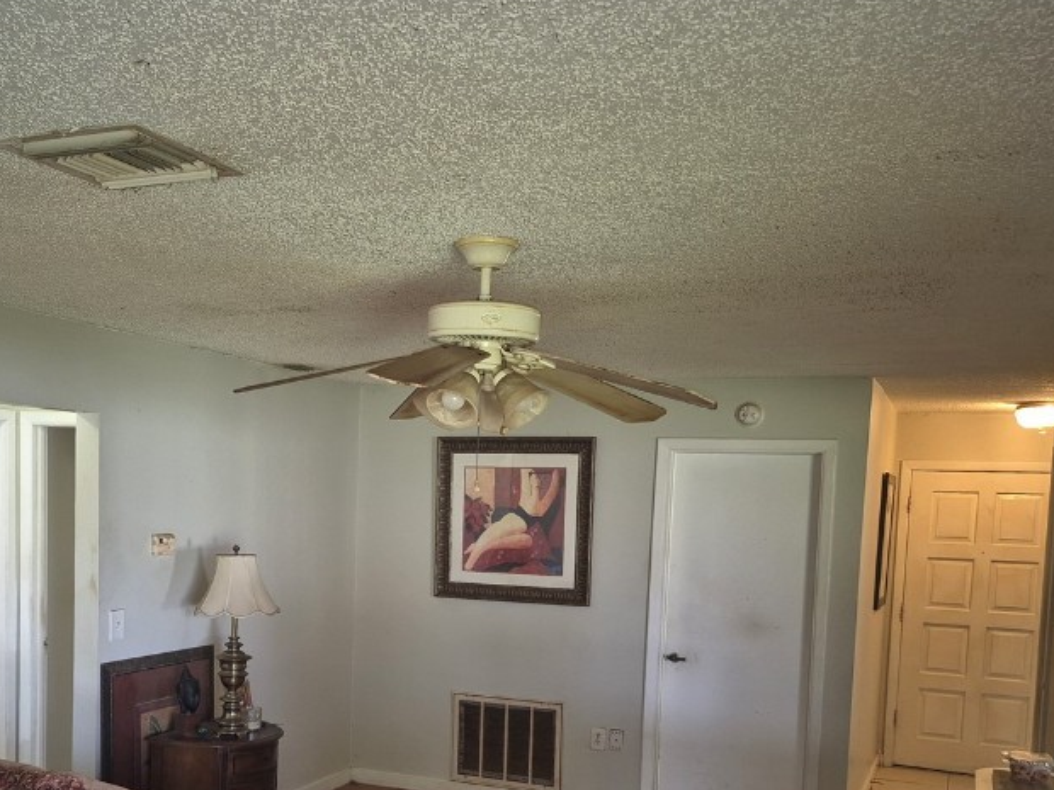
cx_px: 400
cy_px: 605
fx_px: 1157
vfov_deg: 36.7
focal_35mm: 38
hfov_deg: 48.5
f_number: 1.8
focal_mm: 5.4
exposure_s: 1/24
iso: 100
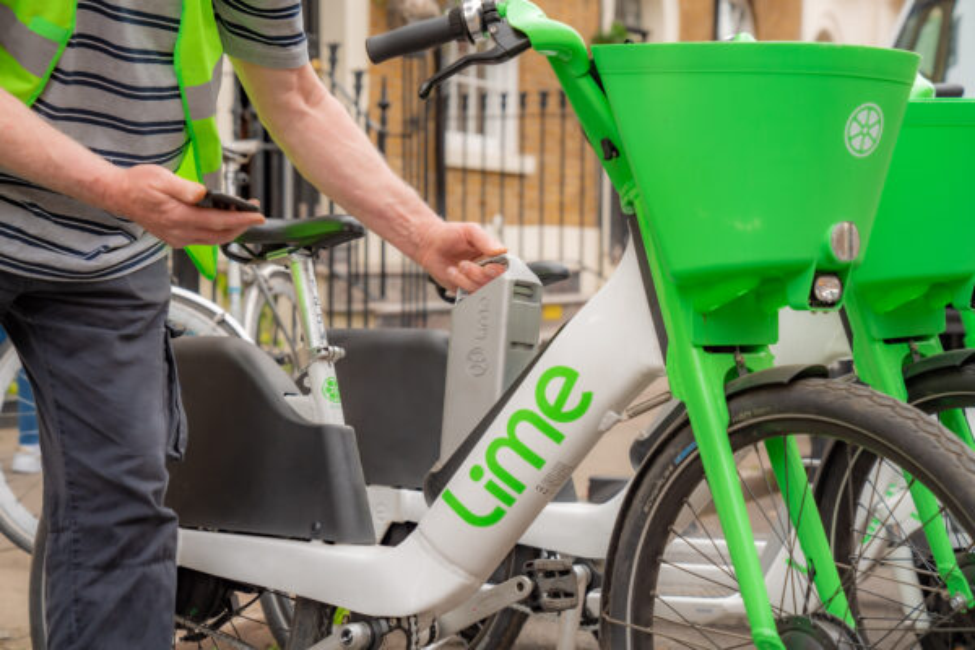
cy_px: 325
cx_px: 488
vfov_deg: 22.3
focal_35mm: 61
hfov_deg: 32.9
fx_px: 1652
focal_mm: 61
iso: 500
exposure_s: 1/640
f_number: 4.5
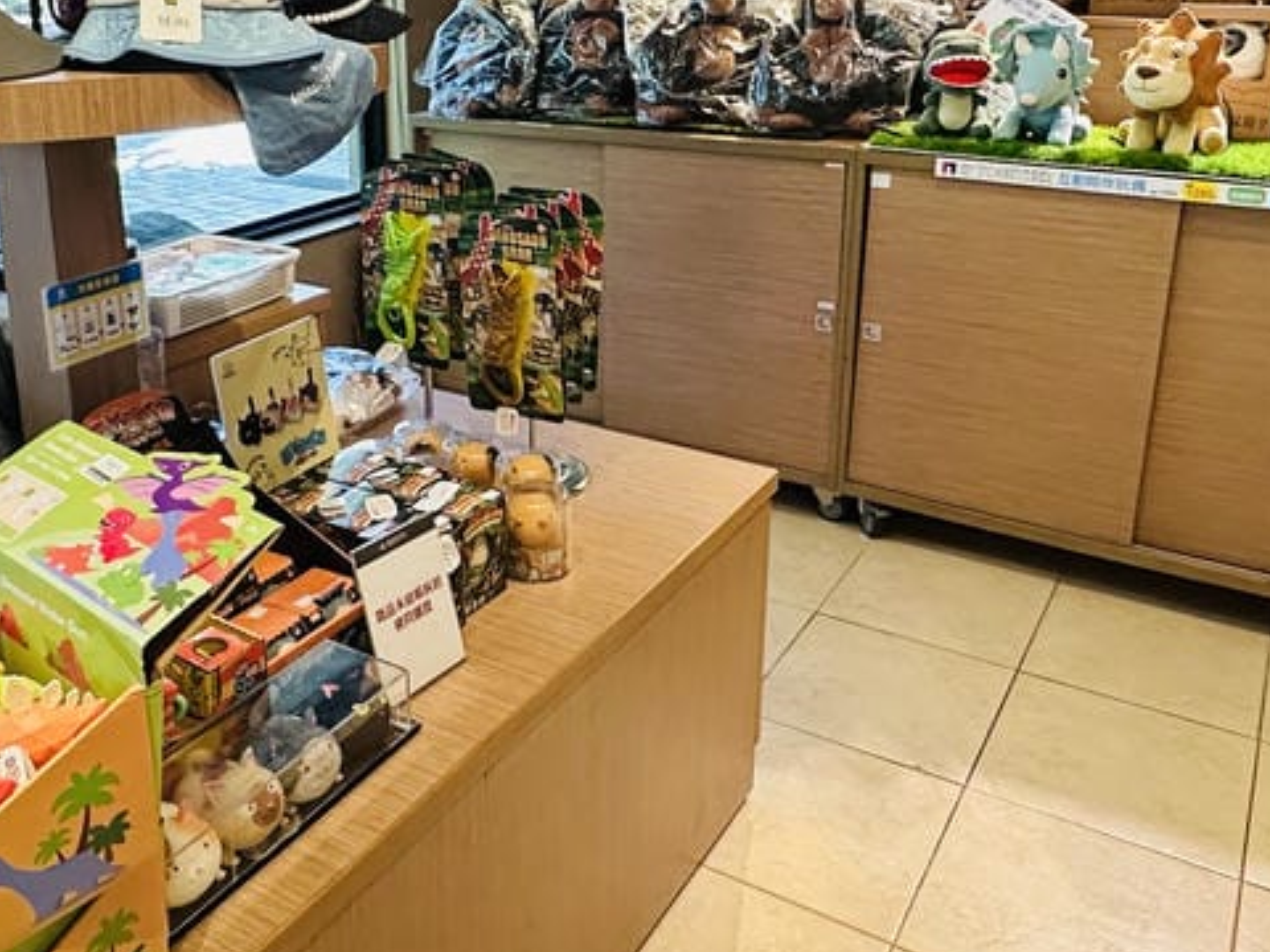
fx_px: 1284
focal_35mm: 35
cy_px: 278
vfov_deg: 39.9
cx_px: 500
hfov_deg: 52.2
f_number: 2.2
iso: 500
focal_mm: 2.22
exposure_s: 1/60
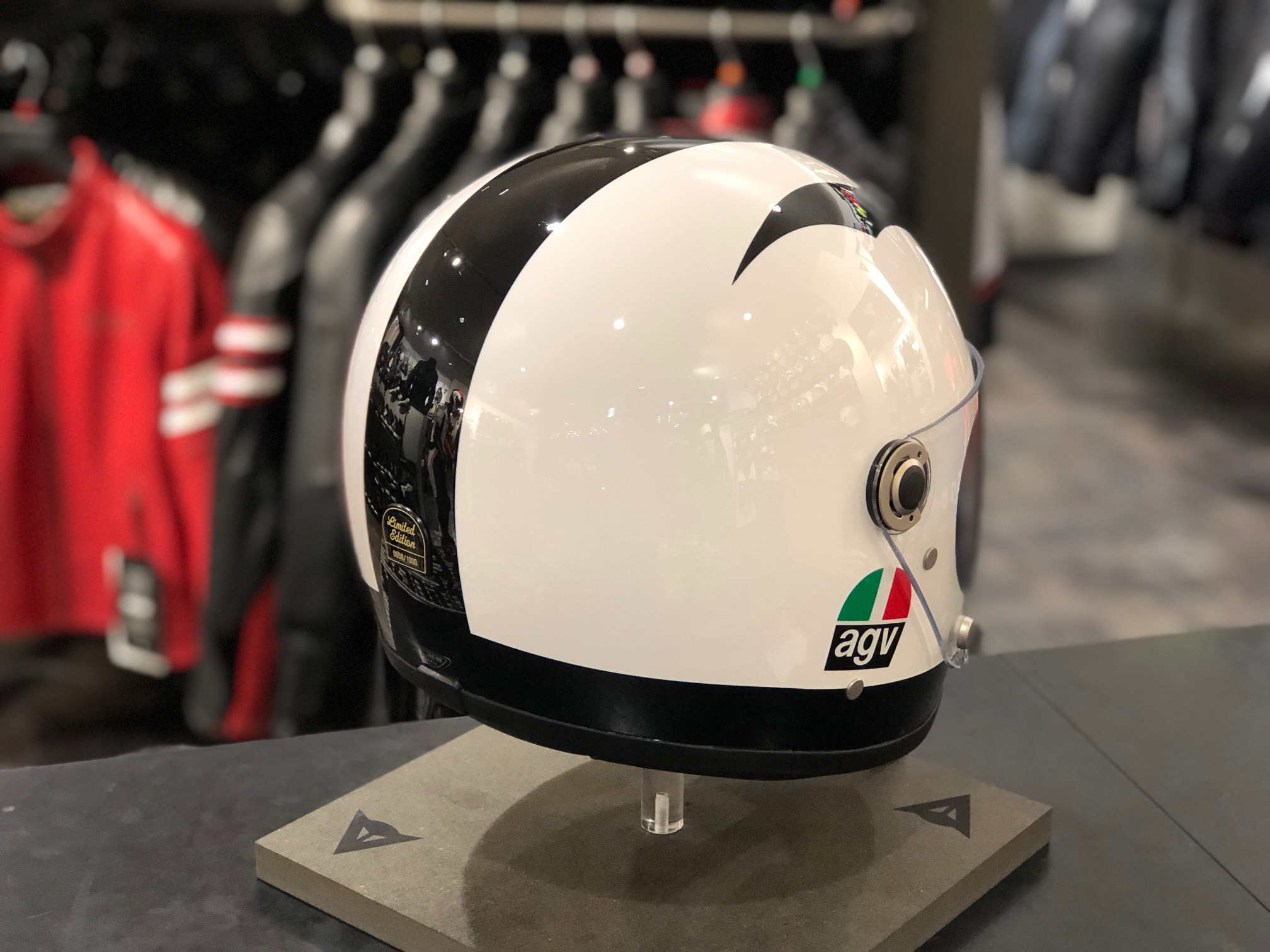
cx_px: 635
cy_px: 476
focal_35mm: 57
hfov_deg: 33.8
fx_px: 2091
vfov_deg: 25.7
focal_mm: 6.6
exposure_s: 1/32
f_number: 2.8
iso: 320
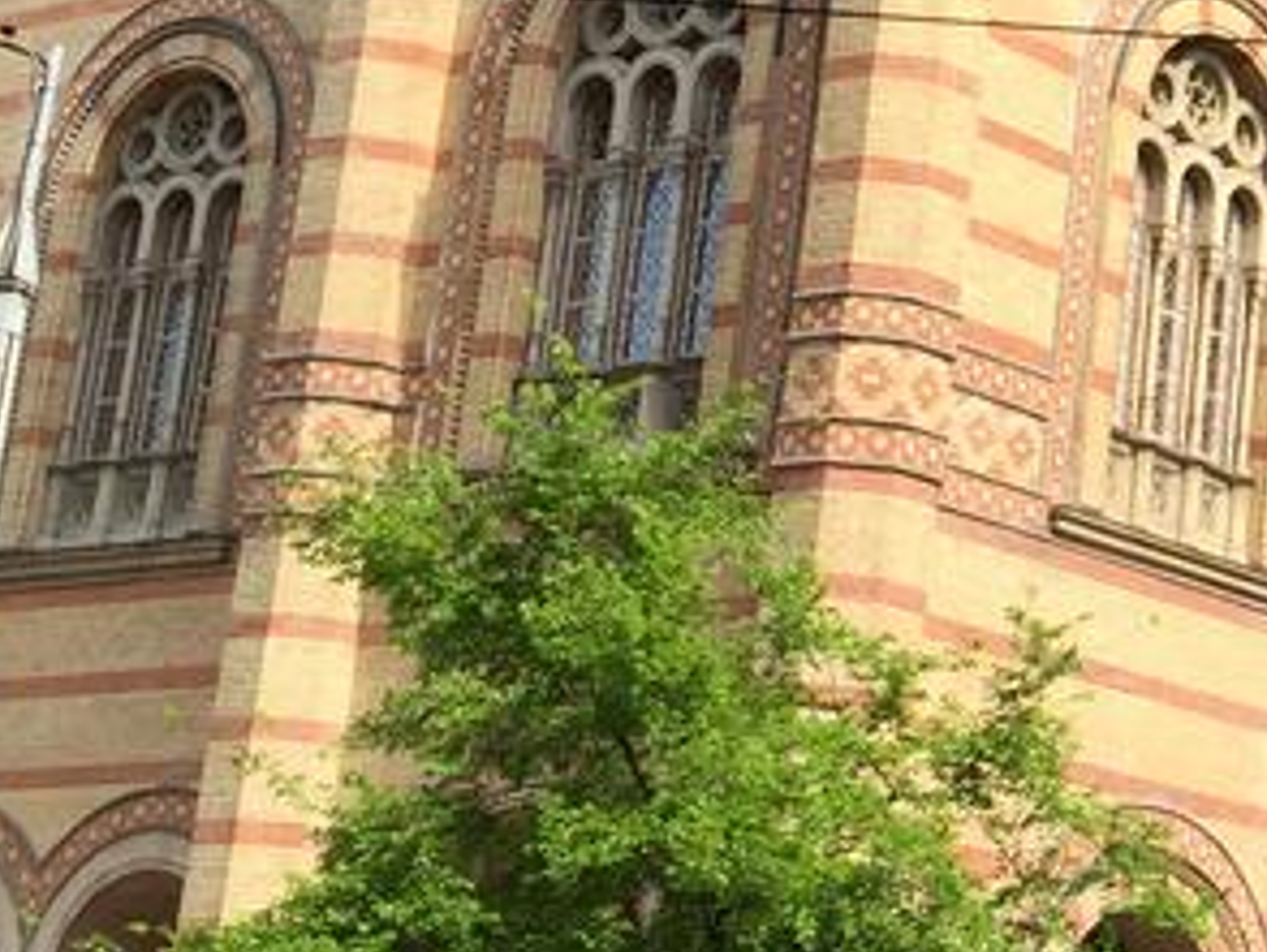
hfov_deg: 18.1
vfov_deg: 14.6
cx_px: 1681
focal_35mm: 101
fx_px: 3700
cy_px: 224
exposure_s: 1/1276
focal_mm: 4.15
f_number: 2.2
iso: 32
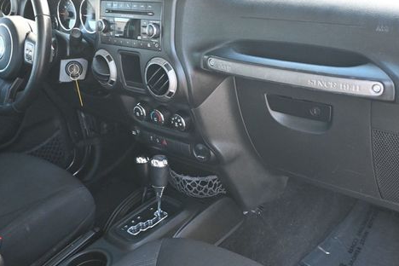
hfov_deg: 47.3
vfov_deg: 32.6
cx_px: 229
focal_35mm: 41
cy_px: 134
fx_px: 454
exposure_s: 1/125
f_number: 3.8
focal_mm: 20
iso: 1400
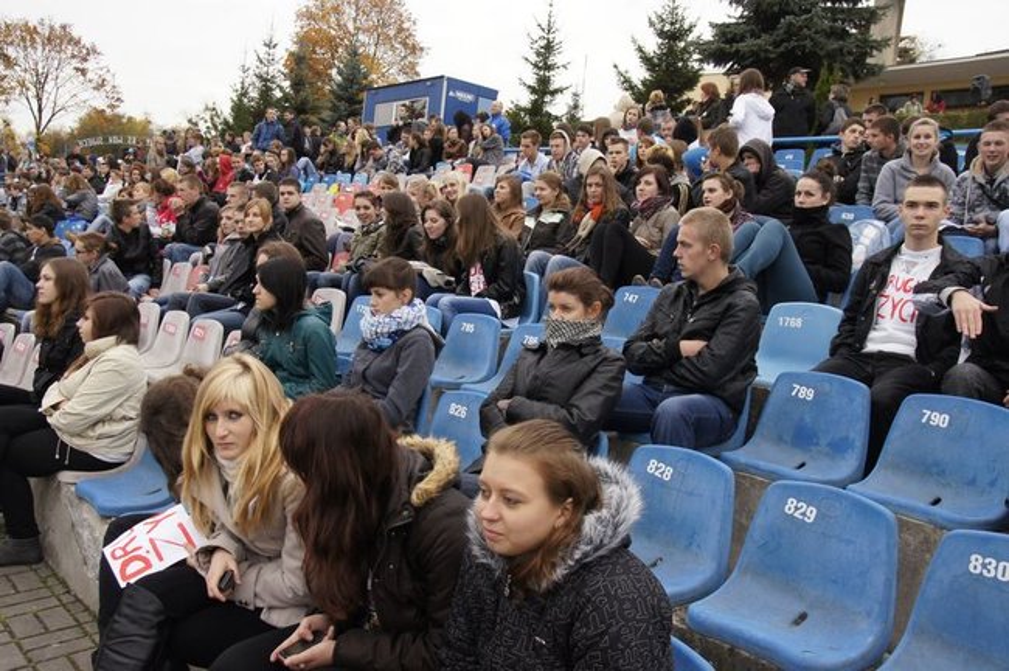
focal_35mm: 27
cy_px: 336
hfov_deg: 67.4
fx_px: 756
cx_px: 504
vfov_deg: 47.8
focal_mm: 18
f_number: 5.6
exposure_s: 1/1600
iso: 1600
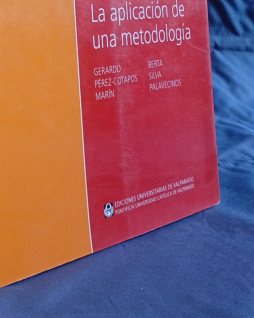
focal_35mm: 63
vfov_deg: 28.6
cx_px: 90
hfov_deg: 24.1
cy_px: 18
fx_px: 592
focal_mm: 3.98
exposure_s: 1/33.3
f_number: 1.8
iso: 237
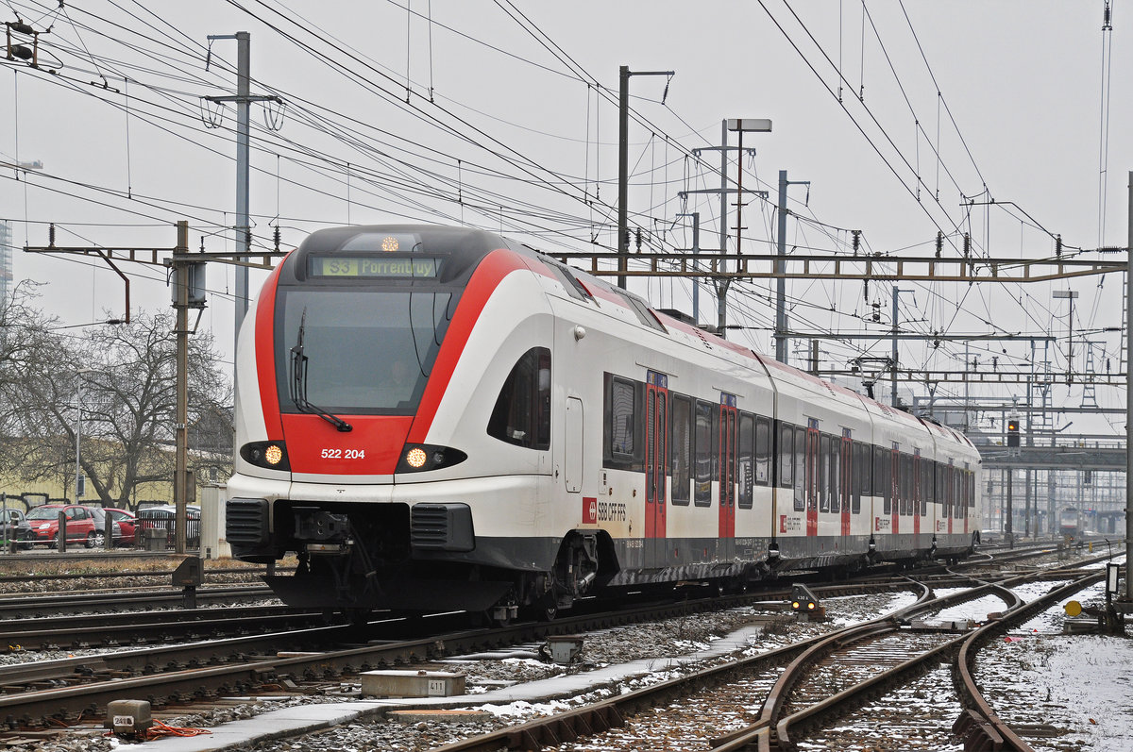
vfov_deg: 13.0
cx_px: 566
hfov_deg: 19.5
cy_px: 376
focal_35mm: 105
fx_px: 3301
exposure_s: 1/800
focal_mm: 70
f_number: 5.6
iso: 400
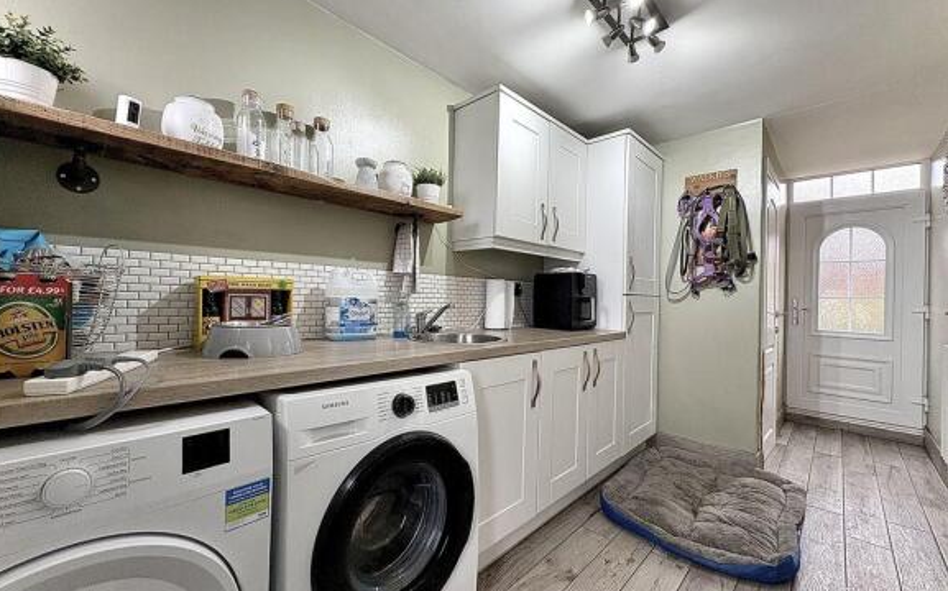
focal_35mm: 15
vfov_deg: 74.7
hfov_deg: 101.5
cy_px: 293
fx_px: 387
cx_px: 471
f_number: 2.2
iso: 200
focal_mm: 2.22
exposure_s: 1/100
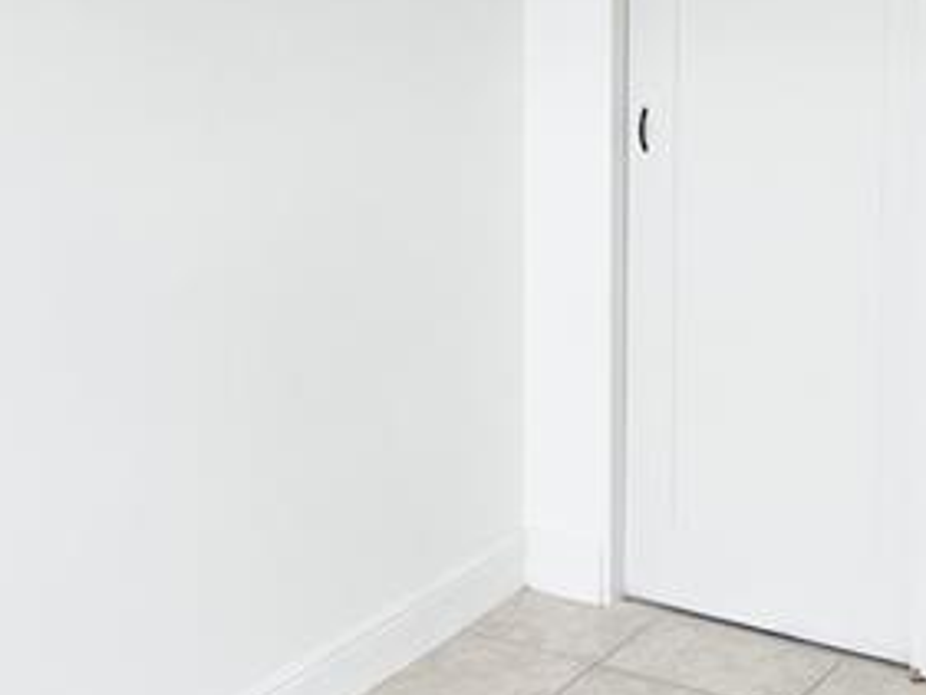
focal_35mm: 74
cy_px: -89
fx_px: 1980
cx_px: 804
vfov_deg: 19.0
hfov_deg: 25.6
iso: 50
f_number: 1.5
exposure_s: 1/523
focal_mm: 5.7
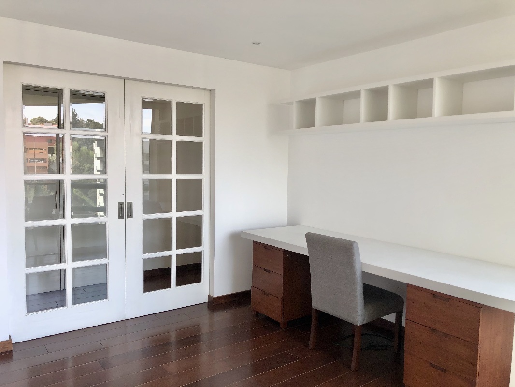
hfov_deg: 63.4
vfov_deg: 49.8
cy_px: 194
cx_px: 258
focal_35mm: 28
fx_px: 417
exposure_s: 1/120
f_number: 1.8
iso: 40
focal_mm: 3.99
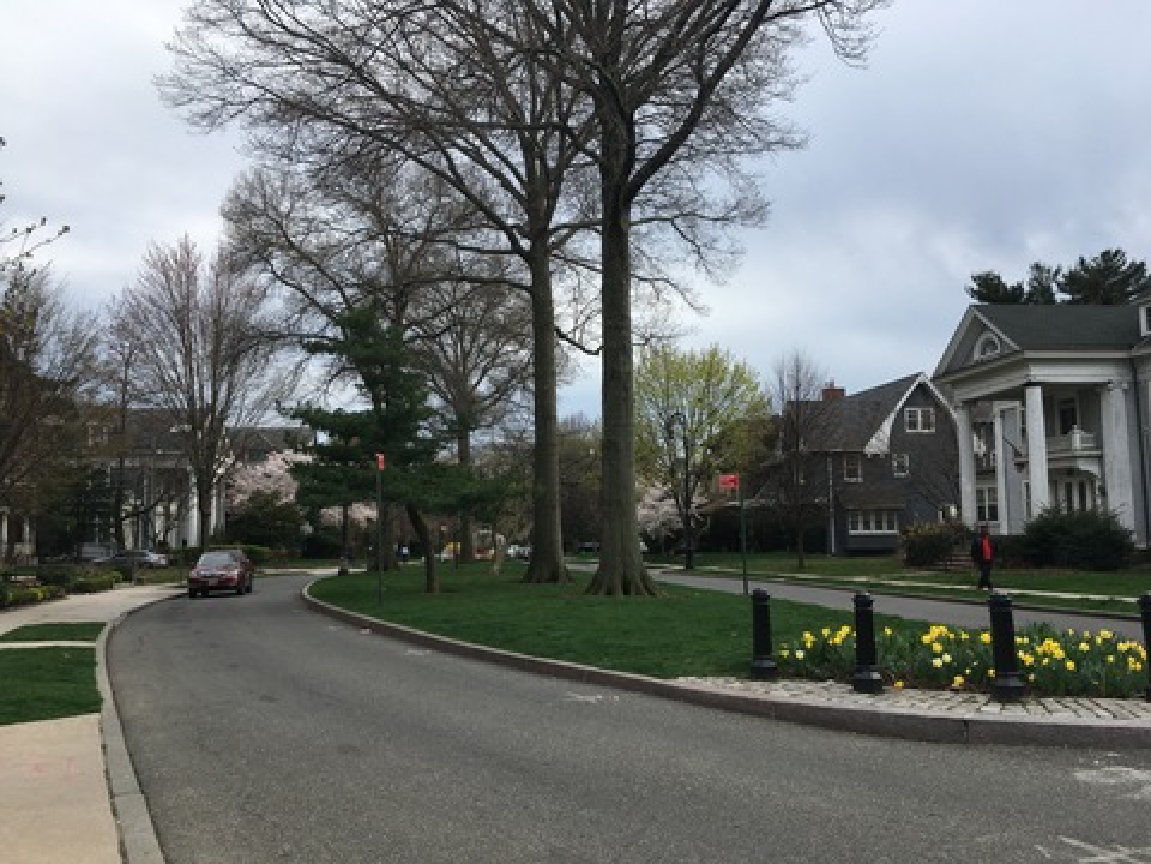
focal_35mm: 29
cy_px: 432
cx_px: 576
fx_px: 964
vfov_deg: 48.2
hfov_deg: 61.7
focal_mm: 4.15
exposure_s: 1/785
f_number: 2.2
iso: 25
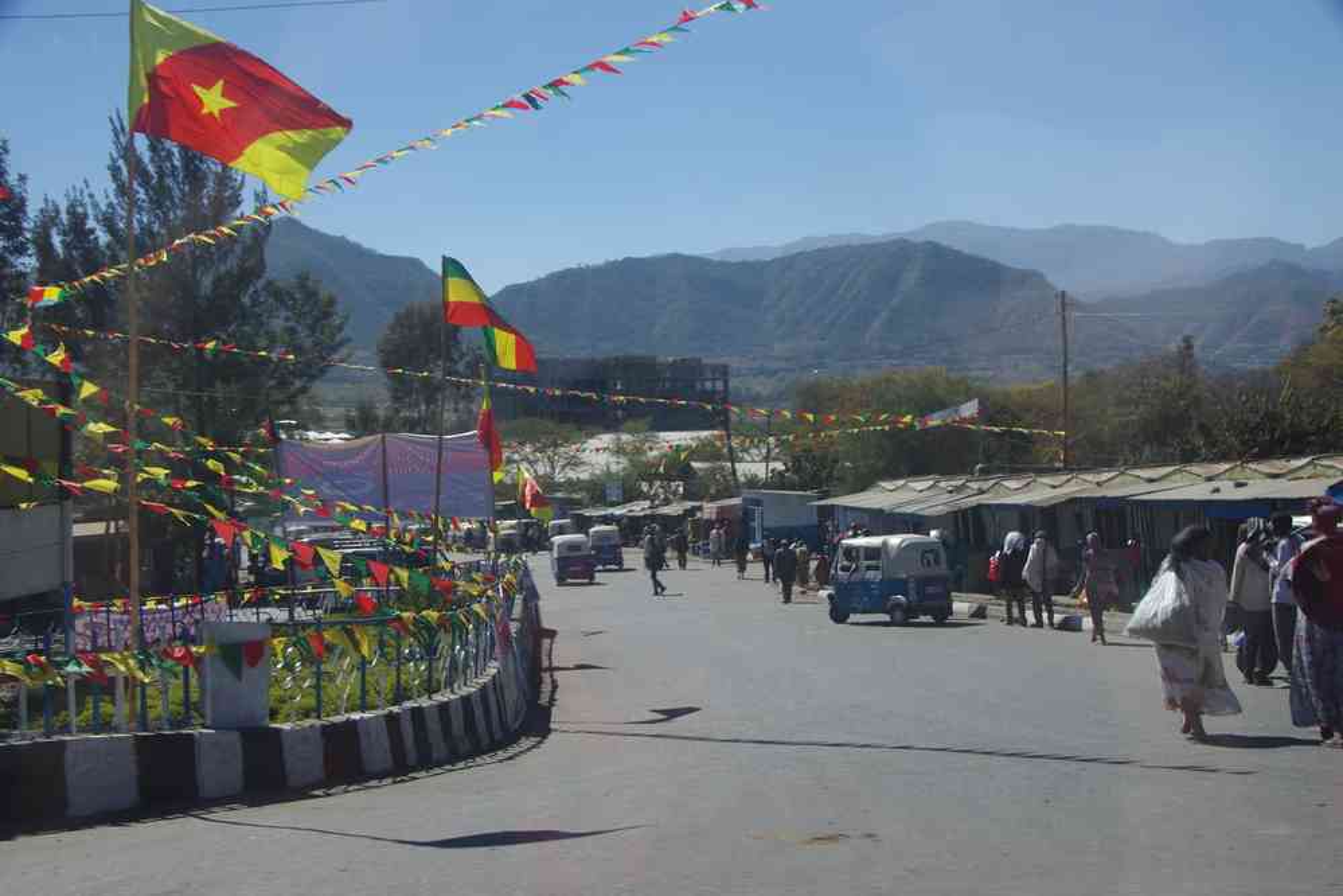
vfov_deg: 33.1
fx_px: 1505
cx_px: 672
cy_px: 448
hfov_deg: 48.1
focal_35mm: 40
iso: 200
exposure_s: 1/100
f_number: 11
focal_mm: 26.9
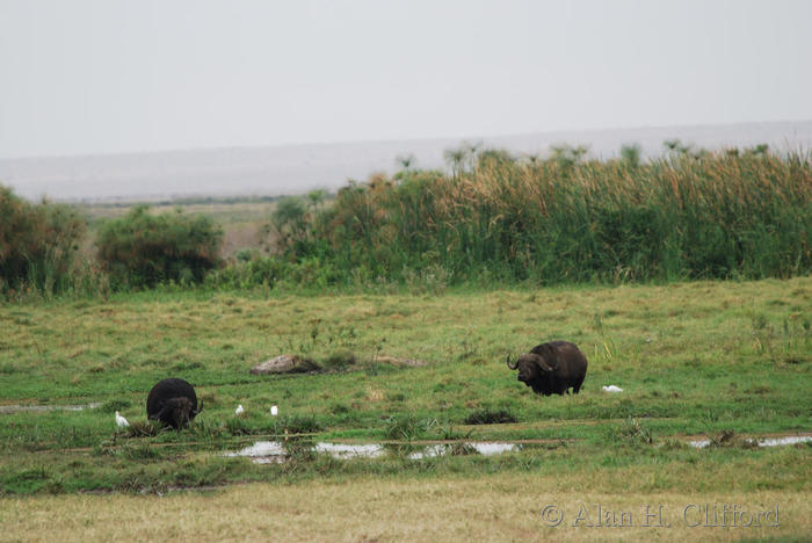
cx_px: 406
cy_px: 272
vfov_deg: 2.3
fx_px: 13544
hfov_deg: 3.4
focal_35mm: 600
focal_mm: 400
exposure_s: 1/100
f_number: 5.6
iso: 180
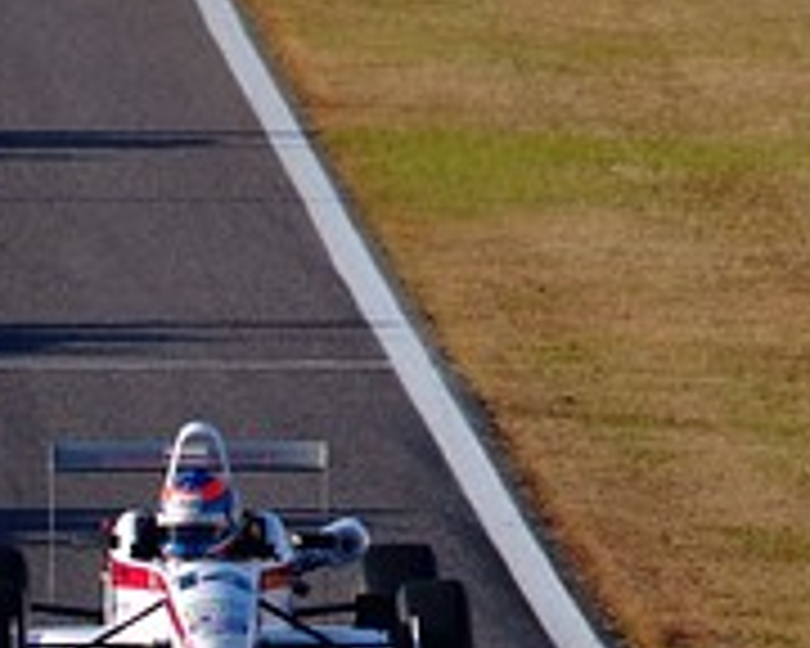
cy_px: 562
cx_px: -752
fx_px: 40586
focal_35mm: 1693
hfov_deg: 1.1
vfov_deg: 0.9
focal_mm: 300
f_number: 5.6
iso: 100
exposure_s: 1/500
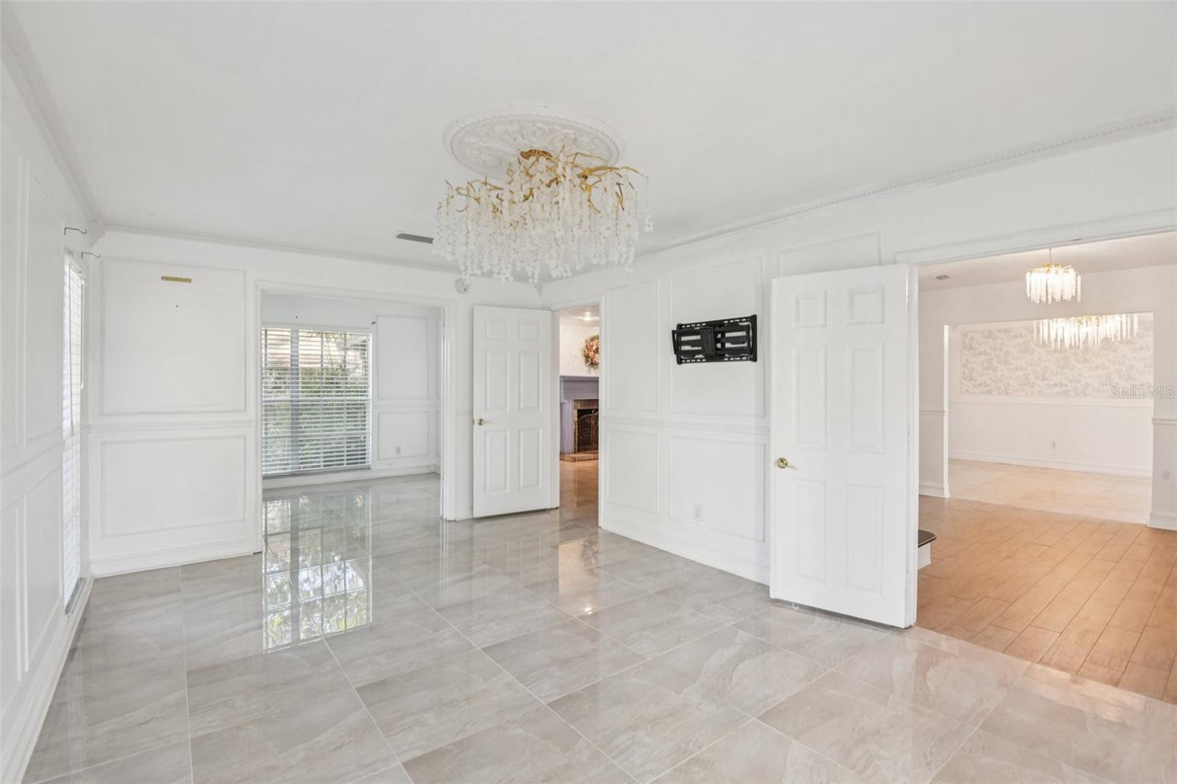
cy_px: 392
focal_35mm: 16
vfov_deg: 73.7
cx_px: 588
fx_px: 523
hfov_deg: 96.7
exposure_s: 1/20
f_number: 8
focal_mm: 16
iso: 400
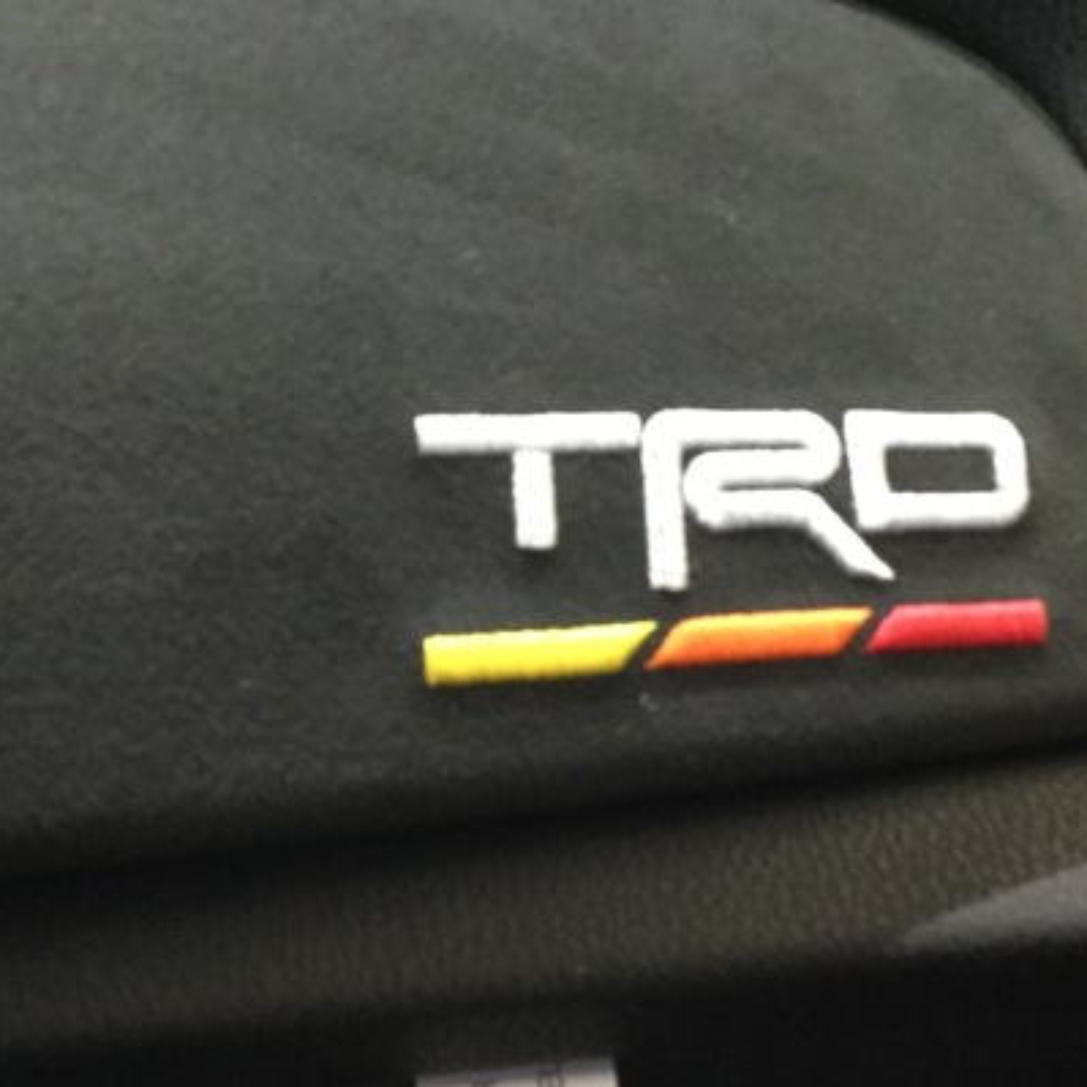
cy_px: 545
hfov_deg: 38.3
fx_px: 1563
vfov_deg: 38.3
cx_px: 599
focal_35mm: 44
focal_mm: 3.3
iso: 500
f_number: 2.4
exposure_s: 1/15
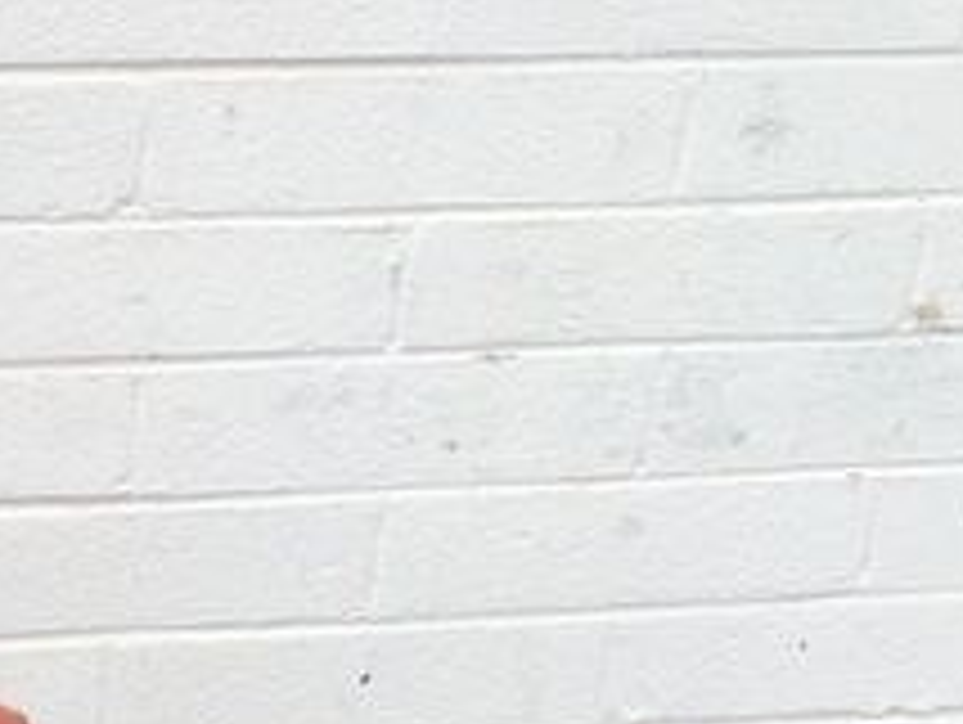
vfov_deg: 11.1
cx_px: -297
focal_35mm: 126
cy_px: 1216
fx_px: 3509
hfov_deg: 14.9
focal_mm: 4.12
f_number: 2.2
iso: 32
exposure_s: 1/838
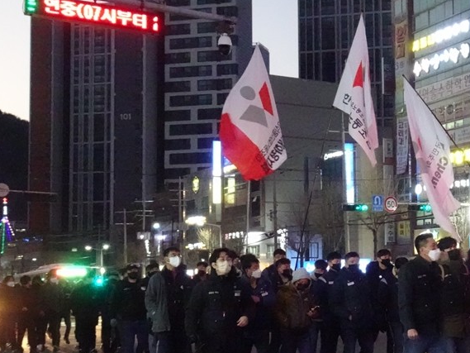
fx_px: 788
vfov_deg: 25.2
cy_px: 212
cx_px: 390
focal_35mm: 58
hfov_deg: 32.1
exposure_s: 1/50
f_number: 4
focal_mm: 5.57
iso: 3200
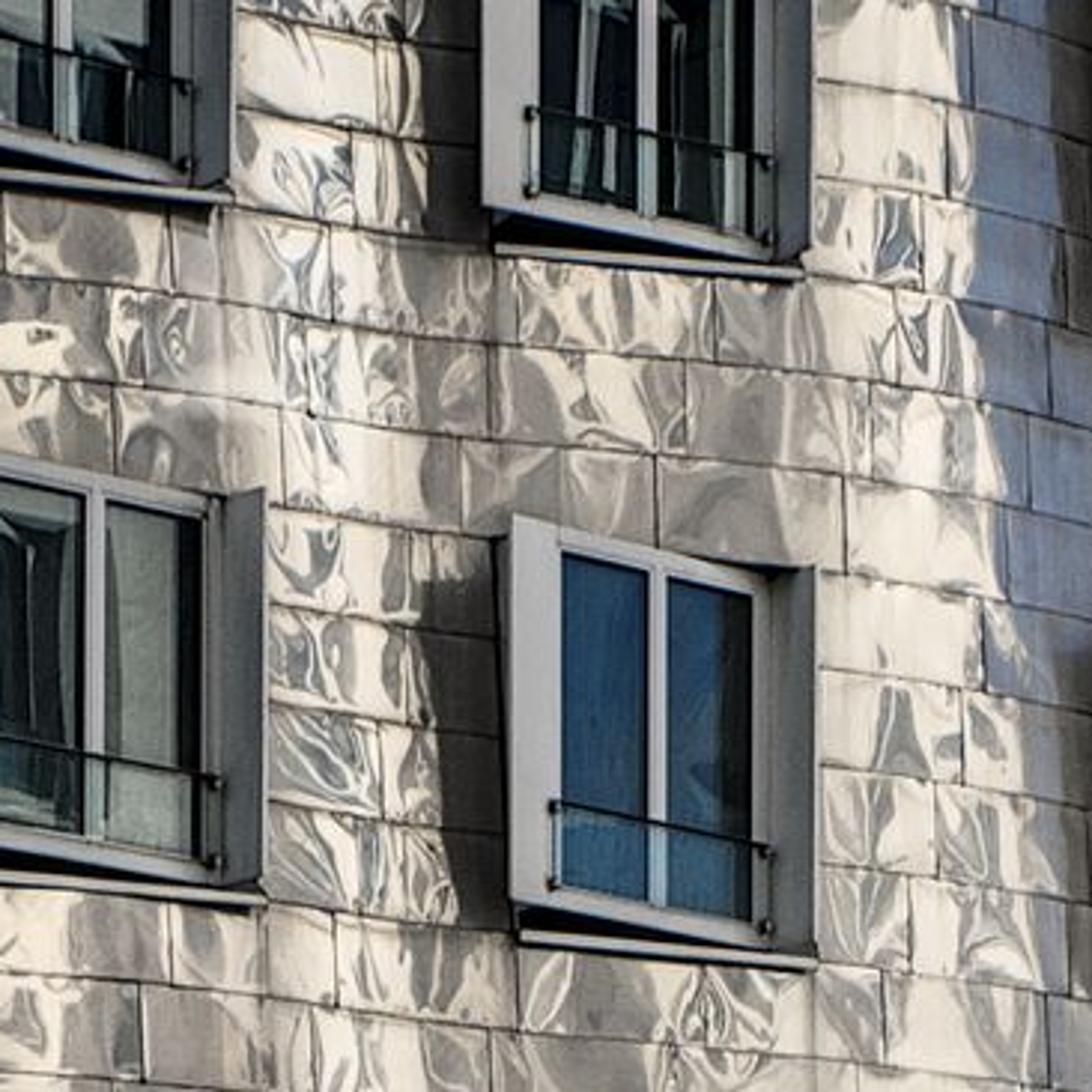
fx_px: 7424
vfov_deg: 8.3
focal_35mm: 208
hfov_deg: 8.4
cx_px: 698
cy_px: 1217
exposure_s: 1/500
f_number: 8
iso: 160
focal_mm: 23.5
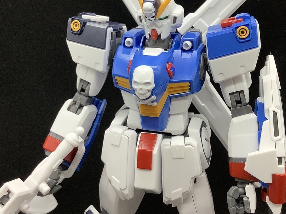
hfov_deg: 39.6
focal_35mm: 48
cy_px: 66
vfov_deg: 30.0
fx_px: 397
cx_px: 158
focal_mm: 3.3
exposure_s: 1/120
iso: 50
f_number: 2.4
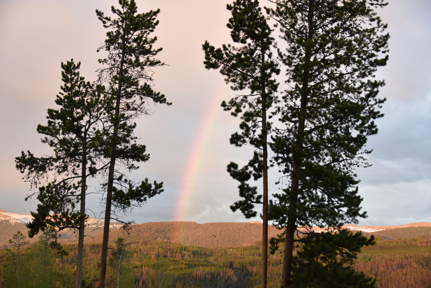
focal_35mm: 56
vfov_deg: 24.2
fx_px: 671
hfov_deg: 35.6
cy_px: 144
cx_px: 216
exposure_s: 1/125
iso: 900
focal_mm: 56
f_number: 4.5
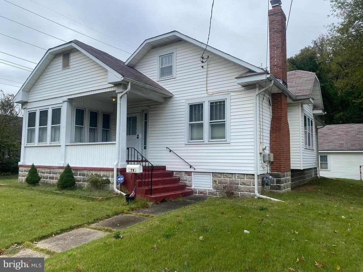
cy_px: 136
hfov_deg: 67.3
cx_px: 182
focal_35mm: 26
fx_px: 273
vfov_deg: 53.1
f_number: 1.8
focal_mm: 4.25
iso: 32
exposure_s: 1/2410
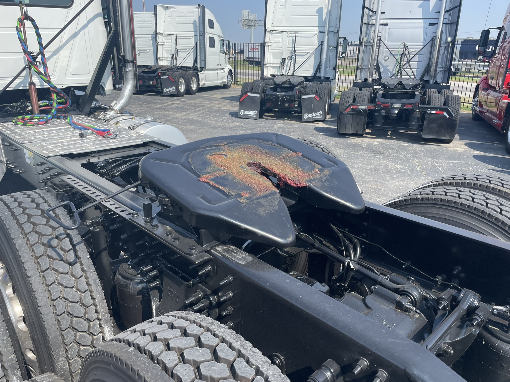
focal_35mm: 26
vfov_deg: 53.1
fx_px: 383
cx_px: 255
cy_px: 191
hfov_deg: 67.3
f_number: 1.6
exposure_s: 1/2132
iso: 32
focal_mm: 4.2
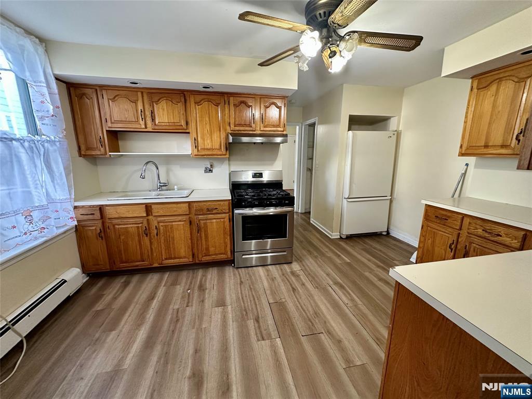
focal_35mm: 14
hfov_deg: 102.1
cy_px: 200
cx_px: 266
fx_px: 215
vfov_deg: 85.7
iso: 200
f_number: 2.2
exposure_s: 1/60
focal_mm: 2.22
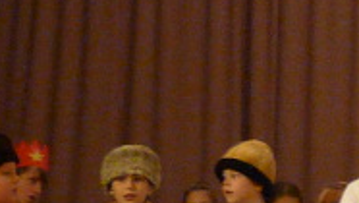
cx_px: 484
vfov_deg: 6.5
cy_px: 159
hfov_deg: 11.2
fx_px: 1782
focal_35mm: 187
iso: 400
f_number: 2.8
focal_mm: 5
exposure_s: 1/13
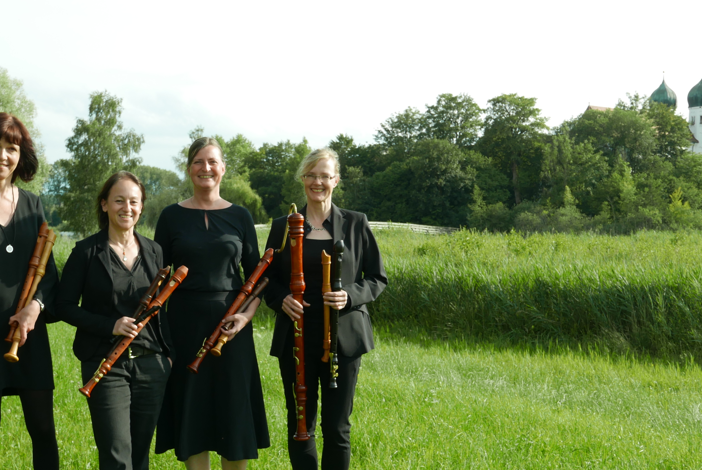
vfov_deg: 27.5
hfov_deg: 40.0
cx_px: 252
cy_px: 284
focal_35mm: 49
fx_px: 956
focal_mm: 15.4
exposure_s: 1/400
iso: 200
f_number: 5.6
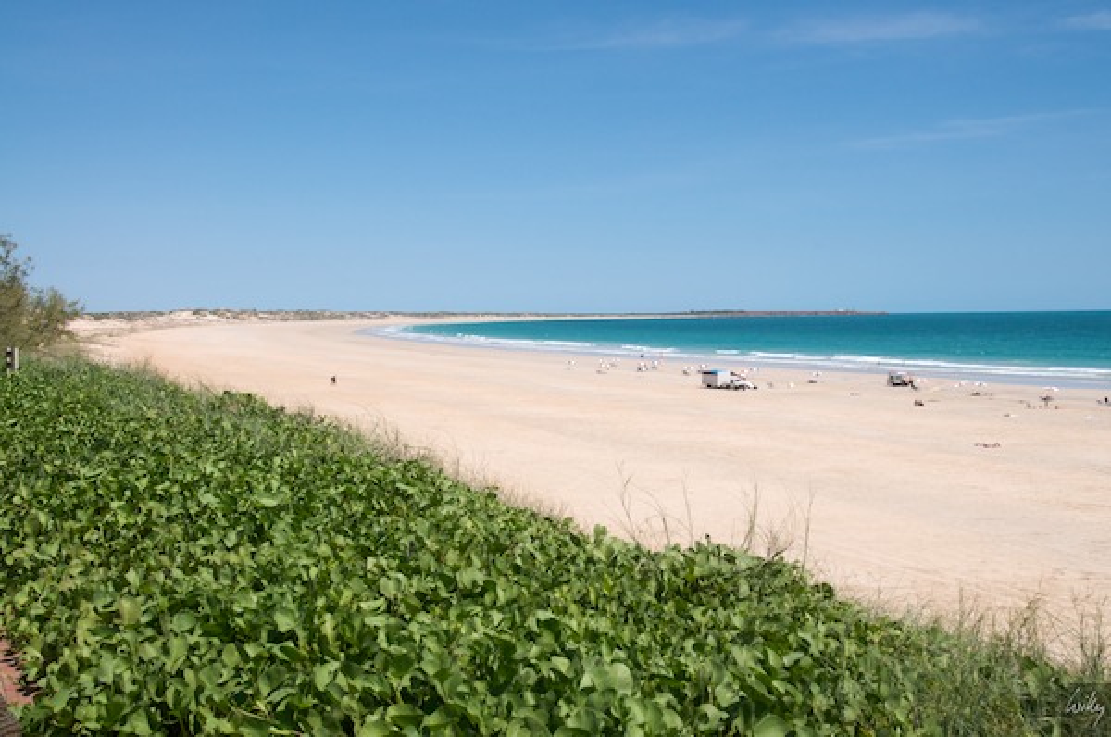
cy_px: 368
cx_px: 556
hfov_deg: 43.7
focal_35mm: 45
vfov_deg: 29.8
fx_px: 1387
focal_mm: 30
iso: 320
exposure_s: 1/500
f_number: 11
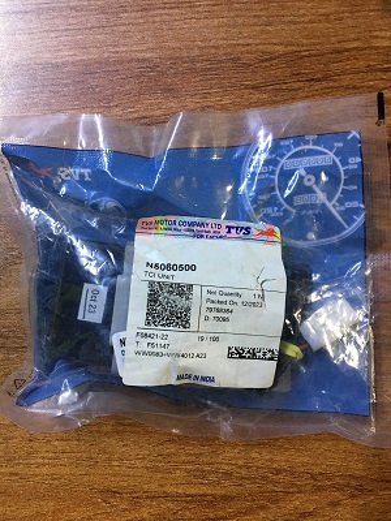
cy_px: 260
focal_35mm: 29
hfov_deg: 48.2
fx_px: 437
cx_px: 196
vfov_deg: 61.7
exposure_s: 1/33
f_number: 2.2
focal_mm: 4.15
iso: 100
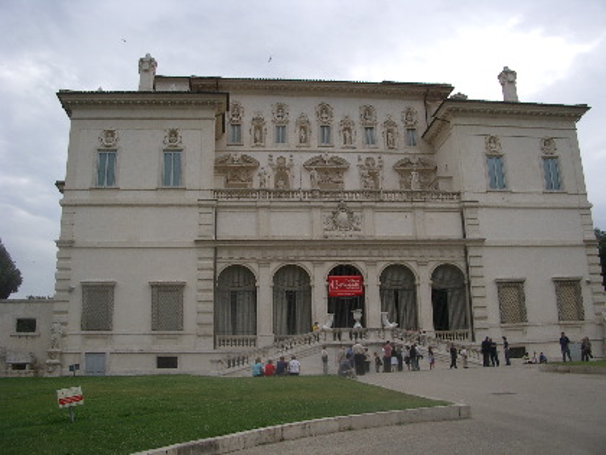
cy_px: 228
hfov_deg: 52.6
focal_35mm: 35
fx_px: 613
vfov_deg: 40.7
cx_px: 303
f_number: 4.3
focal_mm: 5.8
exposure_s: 1/320
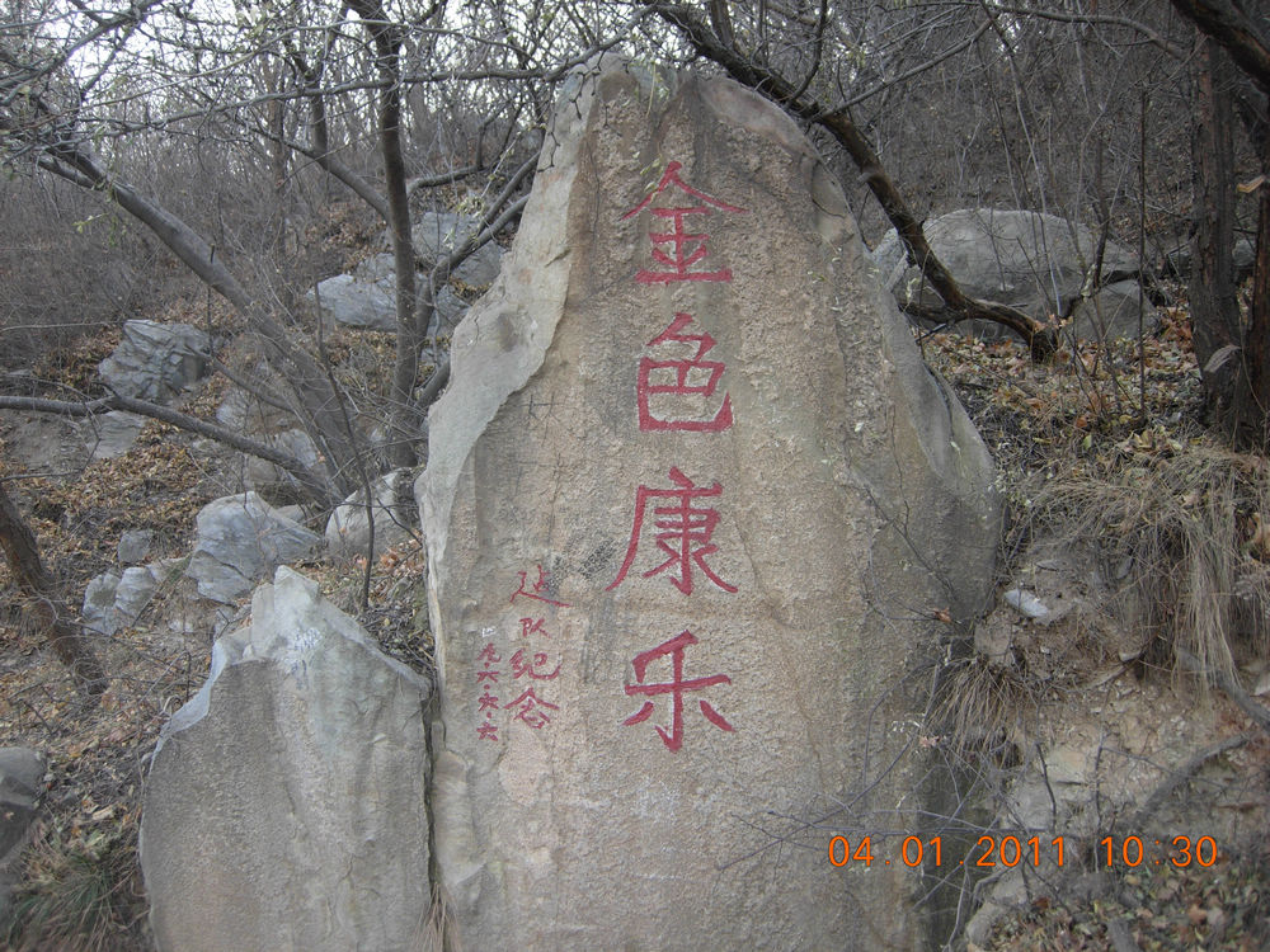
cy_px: 476
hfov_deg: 51.4
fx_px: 1321
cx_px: 635
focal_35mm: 36
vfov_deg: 39.7
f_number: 3
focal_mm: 7.5
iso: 50
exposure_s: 1/78.3
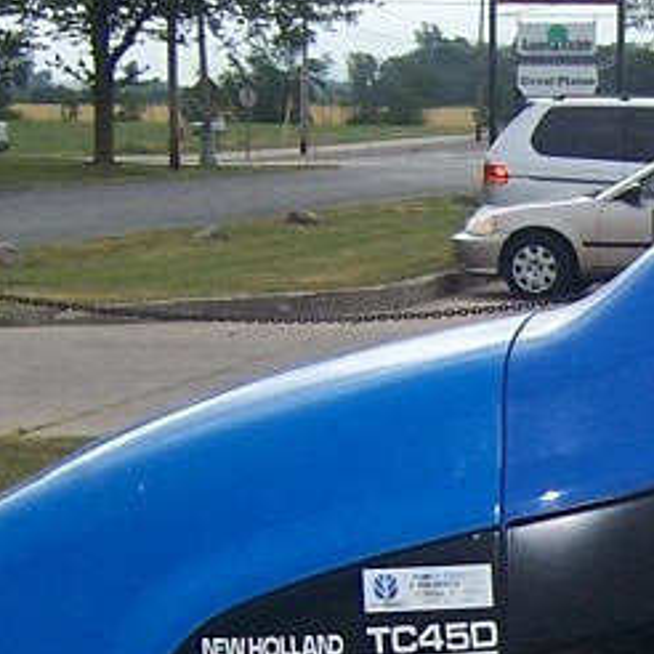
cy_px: 622
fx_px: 3035
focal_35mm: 142
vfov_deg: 12.2
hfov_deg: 11.7
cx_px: 997
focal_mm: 5.5
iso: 80
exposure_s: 1/750
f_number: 3.4
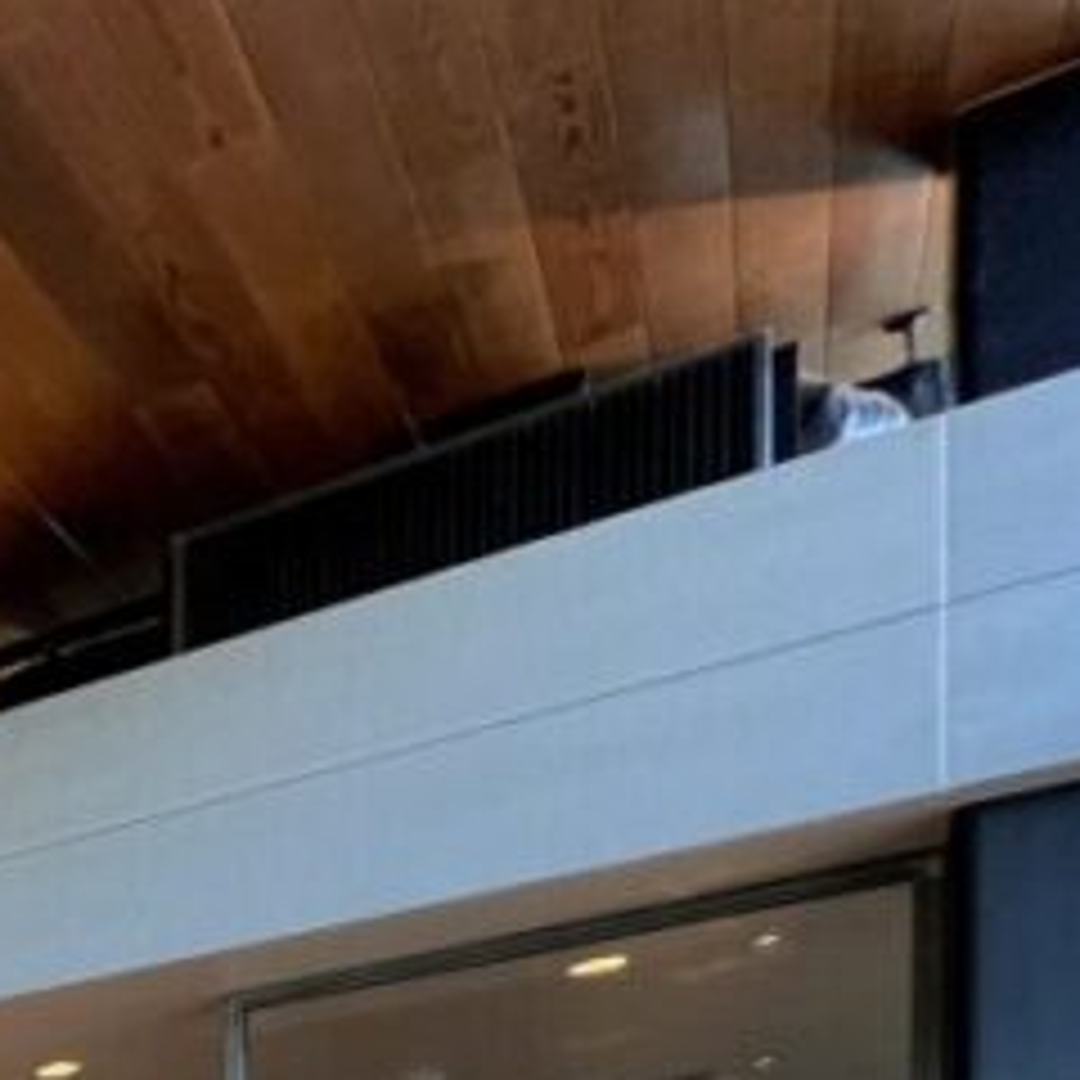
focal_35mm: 49
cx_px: -1138
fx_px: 1730
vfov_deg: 25.6
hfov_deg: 18.7
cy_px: 1638
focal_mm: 1.57
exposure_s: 1/99
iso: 80
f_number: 1.8
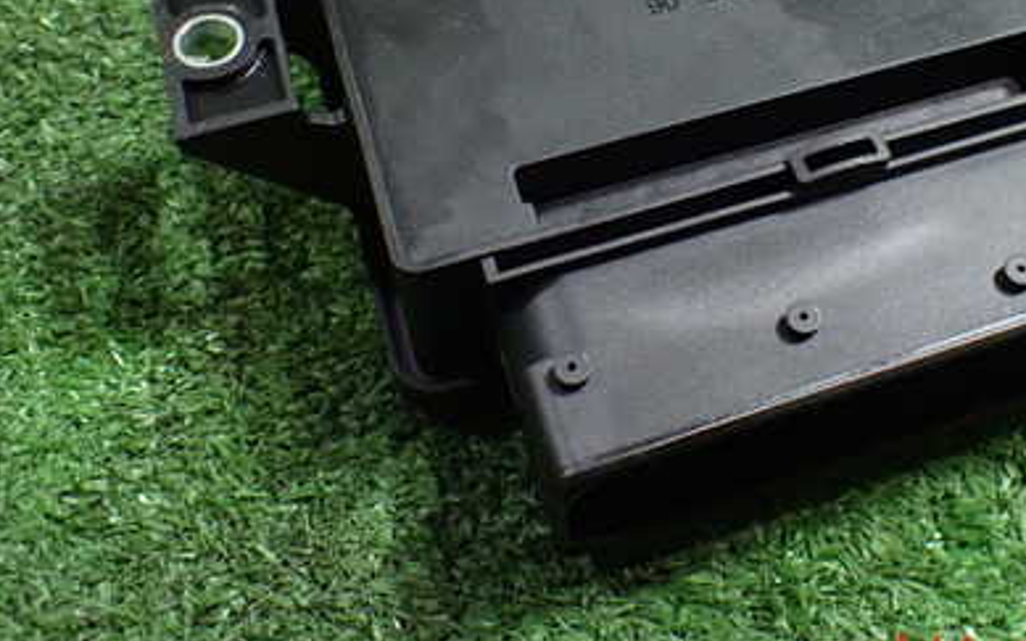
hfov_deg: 40.4
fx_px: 1370
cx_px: 702
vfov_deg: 25.7
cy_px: 100
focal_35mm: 49
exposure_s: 1/60
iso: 800
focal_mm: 5.4
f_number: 2.3
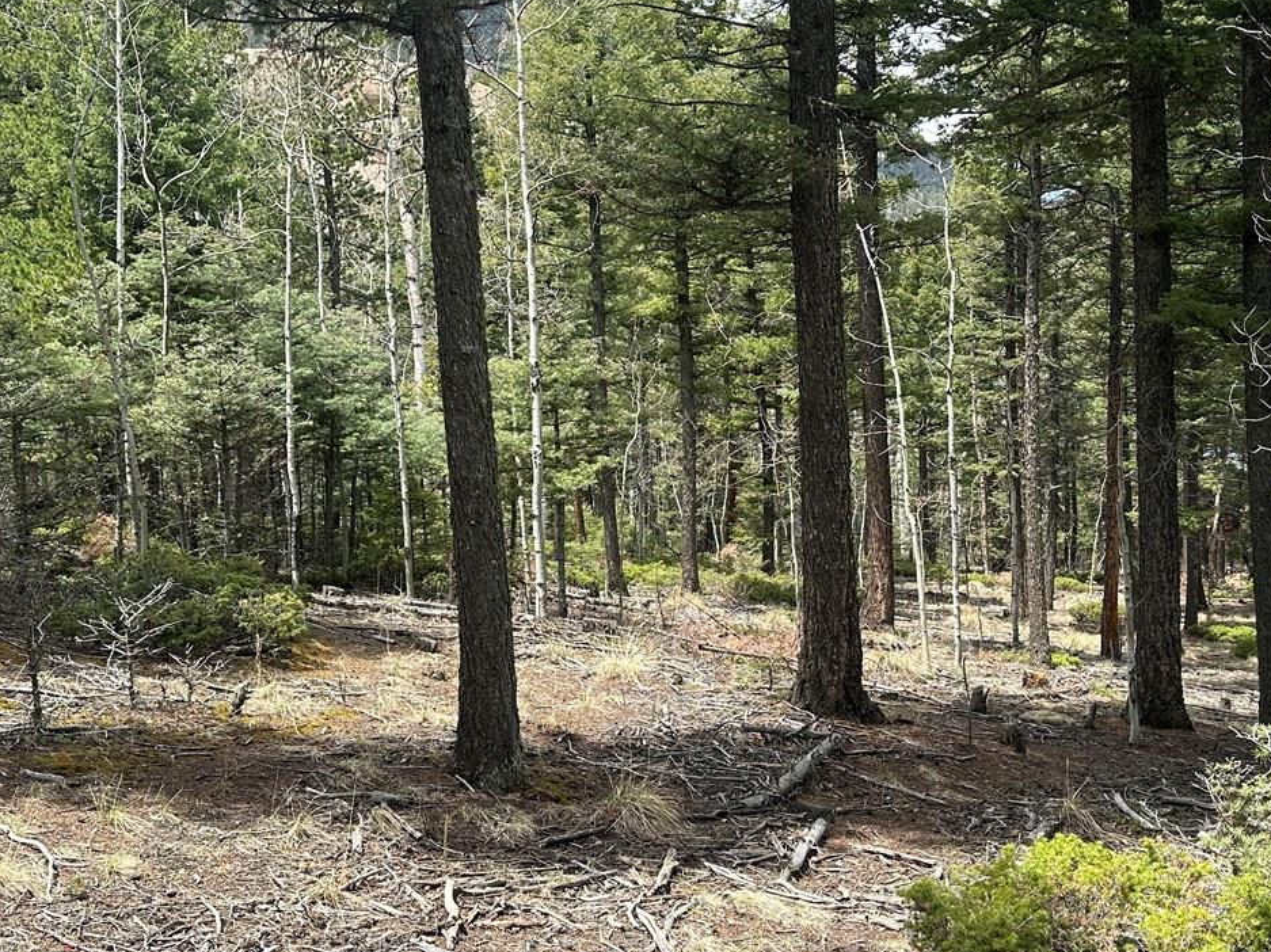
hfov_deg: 45.8
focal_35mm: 41
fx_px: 1505
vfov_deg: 35.1
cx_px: 682
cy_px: 517
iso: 80
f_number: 1.78
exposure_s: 1/1393
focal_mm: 6.86
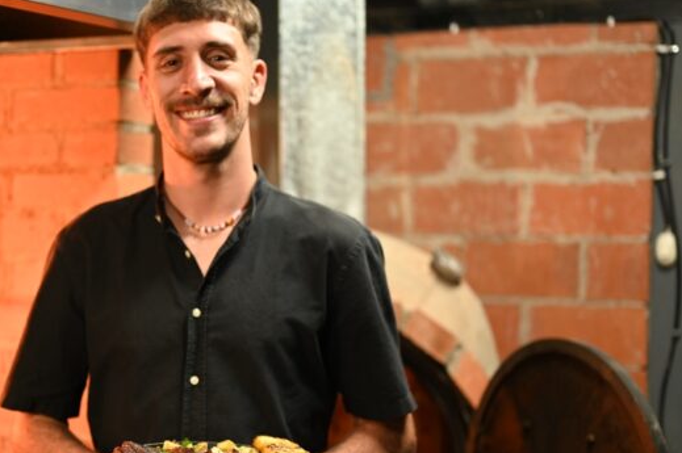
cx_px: 187
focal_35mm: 74
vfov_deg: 18.4
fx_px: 1401
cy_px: 267
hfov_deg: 27.1
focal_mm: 50
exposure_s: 1/60
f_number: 1.8
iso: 500
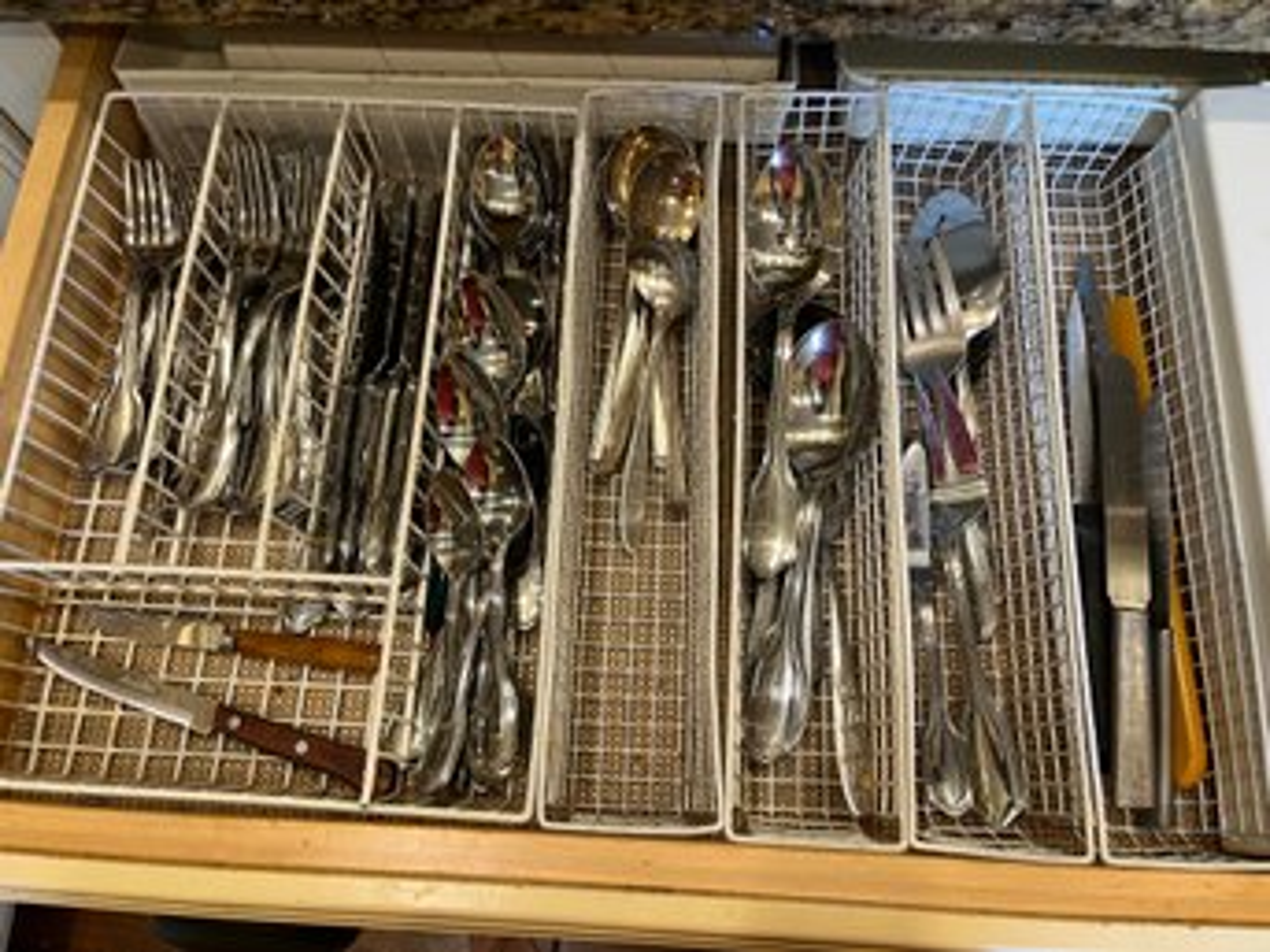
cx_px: 635
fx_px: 954
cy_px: 476
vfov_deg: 53.0
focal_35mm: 26
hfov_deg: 67.3
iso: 100
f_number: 1.6
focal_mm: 5.1
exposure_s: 1/60
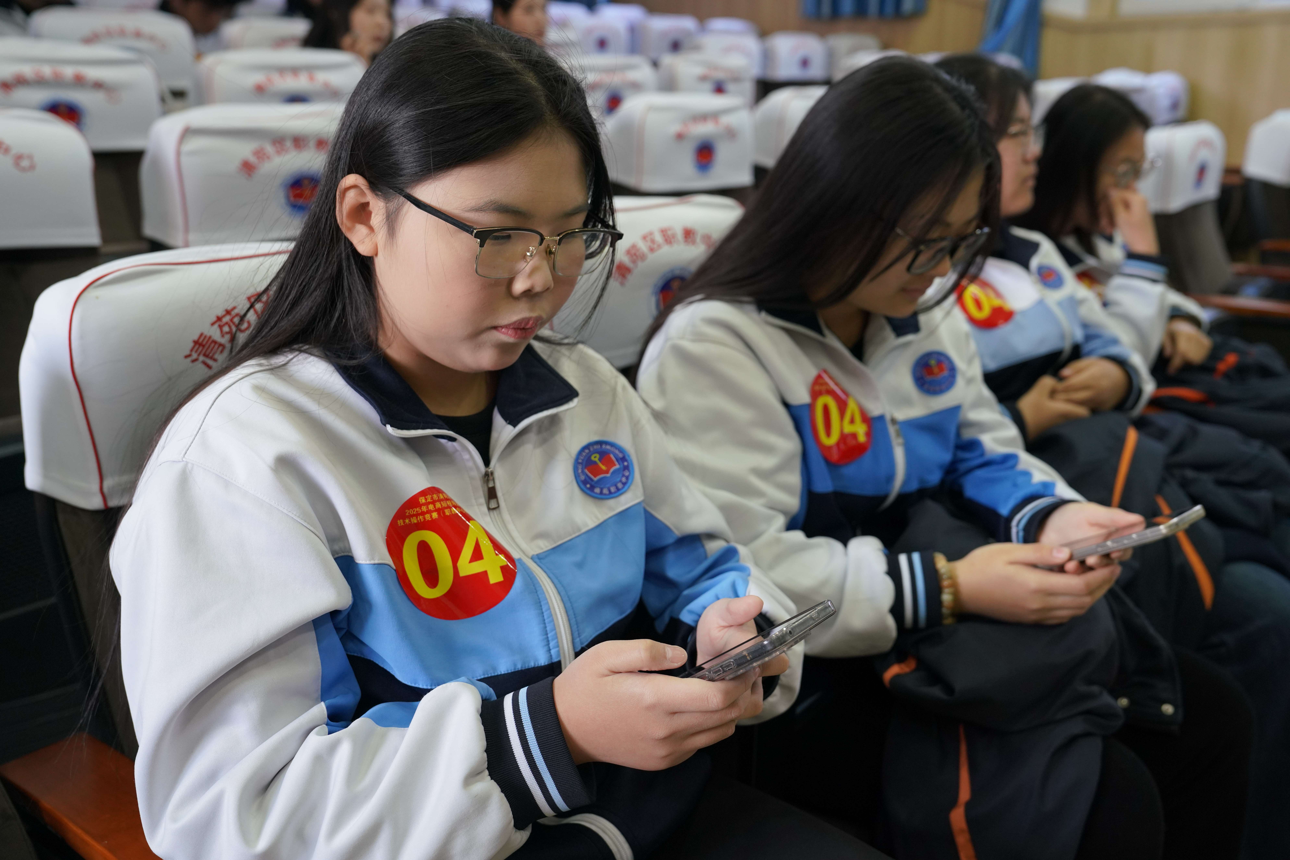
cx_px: 645
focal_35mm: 34
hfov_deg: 55.8
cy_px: 430
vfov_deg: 38.9
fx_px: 1218
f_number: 4
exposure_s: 1/160
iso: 1250
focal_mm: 34
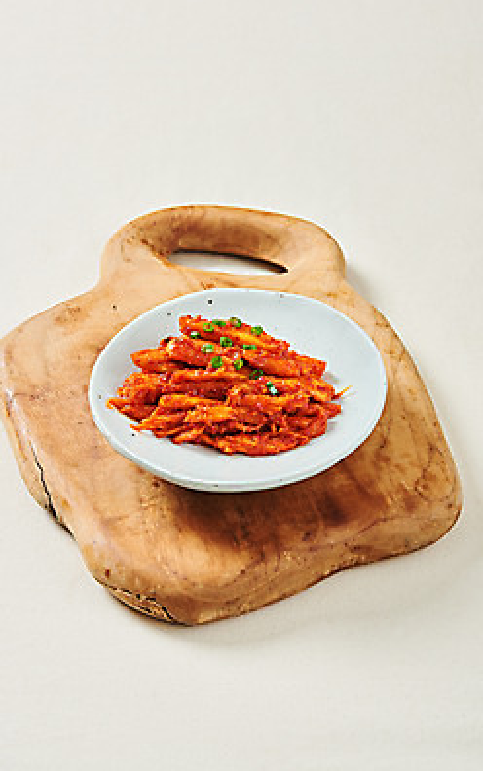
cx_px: 229
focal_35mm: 72
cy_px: 386
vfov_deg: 28.6
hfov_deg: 18.1
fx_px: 1514
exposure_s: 1/125
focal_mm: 70
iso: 100
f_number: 14
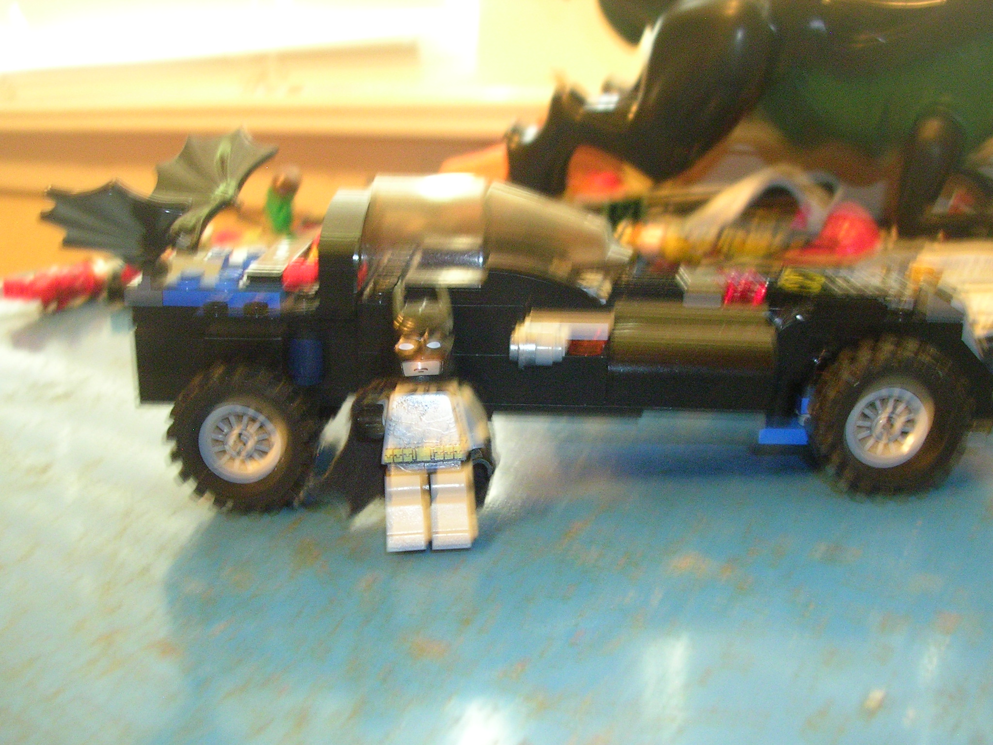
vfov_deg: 37.7
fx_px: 1090
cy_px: 372
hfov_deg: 49.0
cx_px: 496
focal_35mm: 38
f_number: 2.8
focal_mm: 5.8
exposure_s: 1/1.3
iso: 200
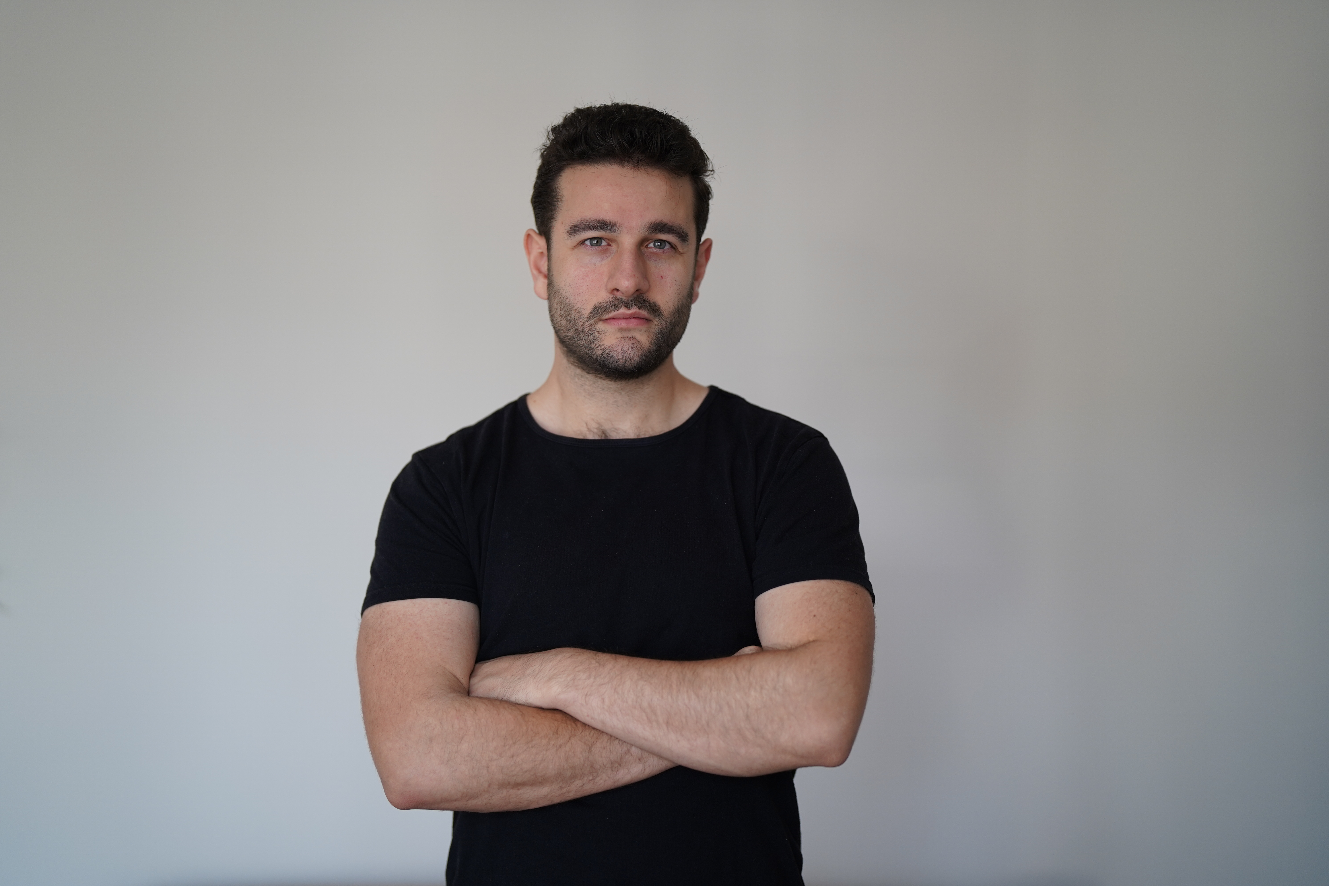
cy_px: 443
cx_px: 664
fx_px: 1846
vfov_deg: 27.0
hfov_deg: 39.6
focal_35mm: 50
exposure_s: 1/500
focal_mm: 50
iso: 250
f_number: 1.2
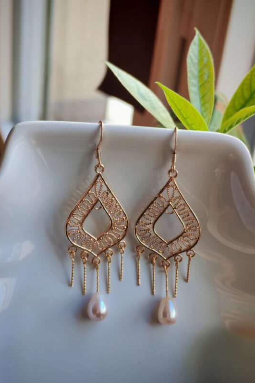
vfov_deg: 28.5
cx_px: 124
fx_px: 755
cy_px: 191
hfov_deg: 19.2
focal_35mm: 71
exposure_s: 1/100
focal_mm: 5.52
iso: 64
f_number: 1.95
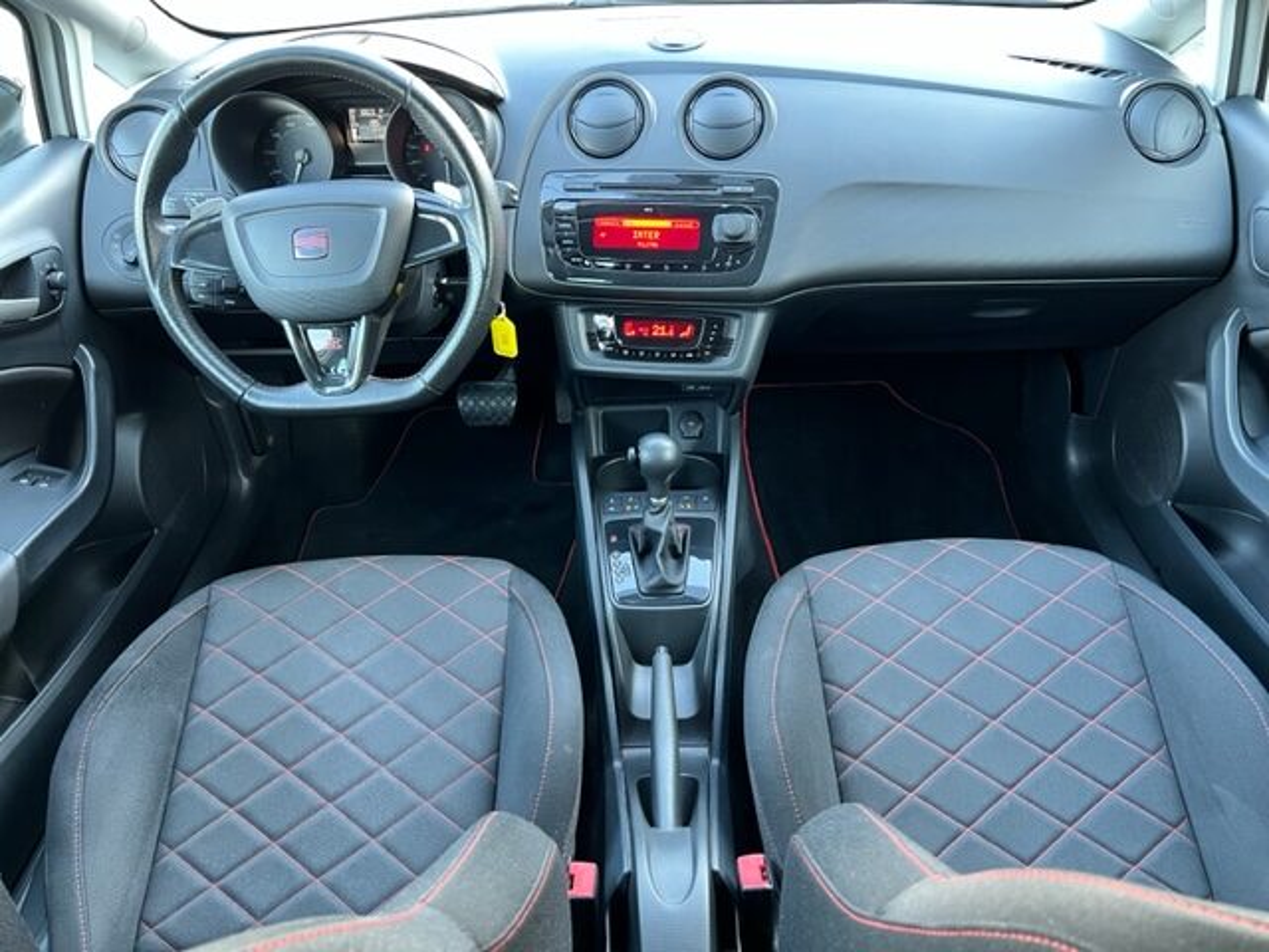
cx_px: 634
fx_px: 953
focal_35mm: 26
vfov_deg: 53.1
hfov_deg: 67.3
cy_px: 476
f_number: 1.5
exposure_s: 1/60
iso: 250
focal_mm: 5.7
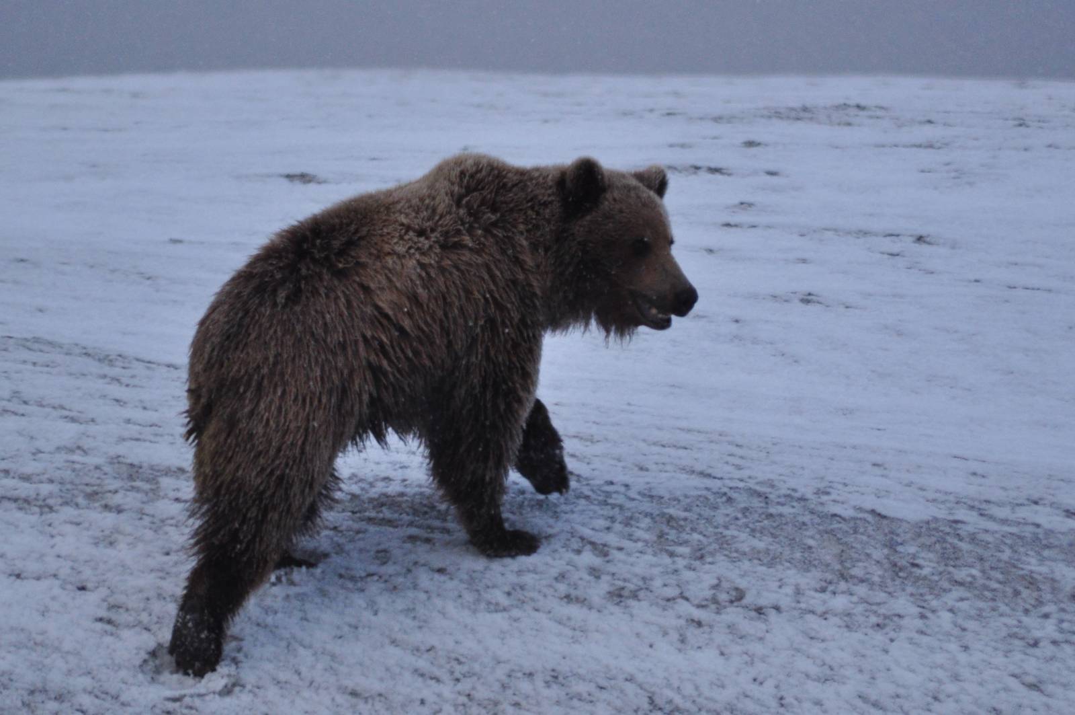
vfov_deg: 3.0
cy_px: 358
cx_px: 538
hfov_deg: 4.6
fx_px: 13422
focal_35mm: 450
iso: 640
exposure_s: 1/1000
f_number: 5.6
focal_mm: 300
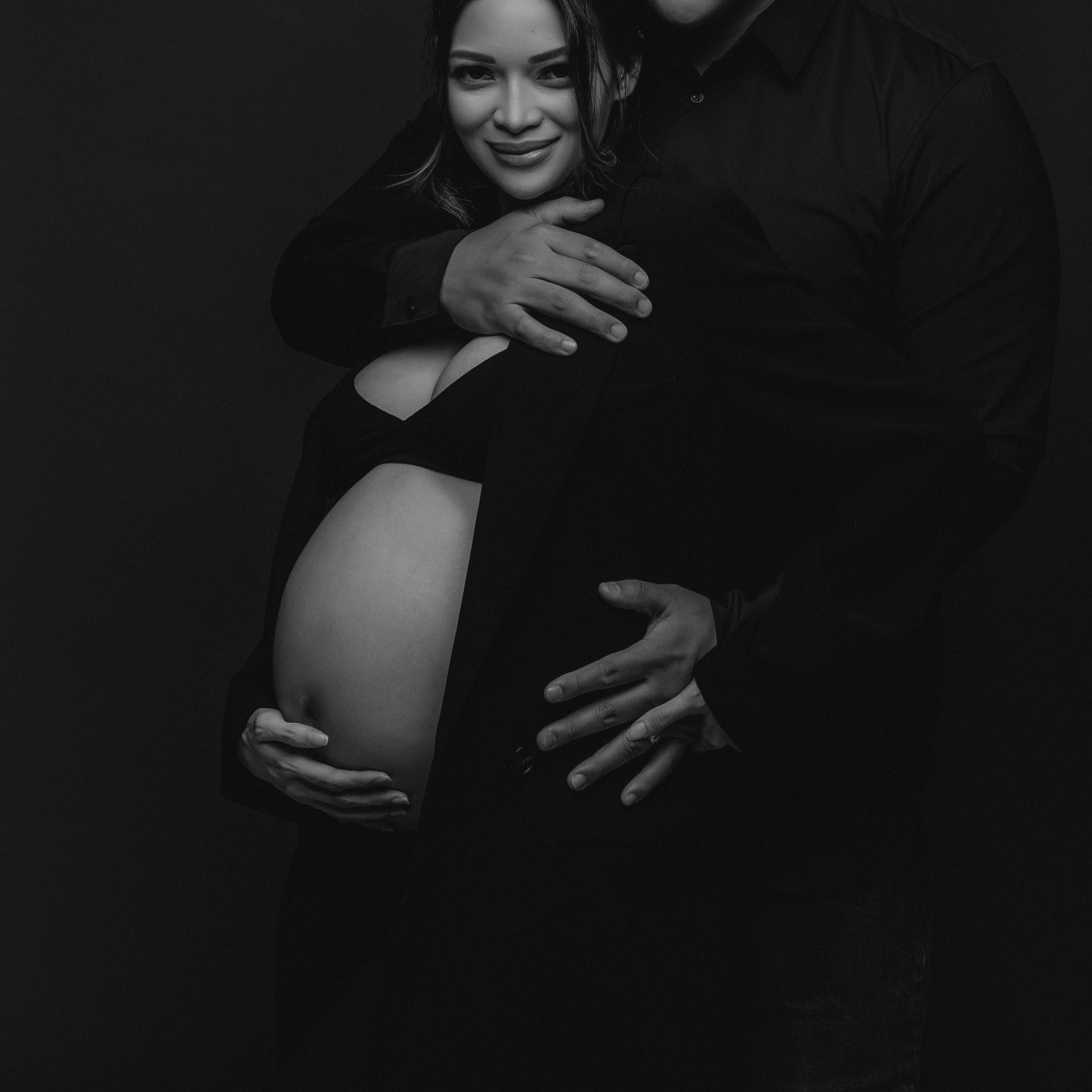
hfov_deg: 20.4
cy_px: 331
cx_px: 549
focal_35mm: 85
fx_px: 3034
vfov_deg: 20.3
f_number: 5.6
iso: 200
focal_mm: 66
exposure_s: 1/200
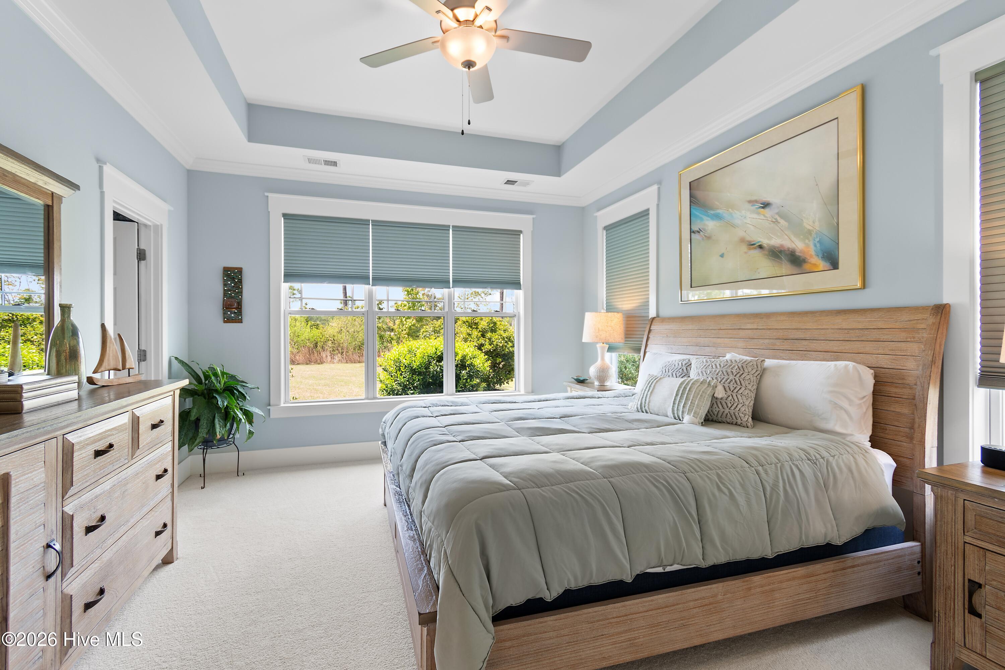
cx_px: 502
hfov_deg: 100.4
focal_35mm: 15
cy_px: 335
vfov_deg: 77.3
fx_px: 419
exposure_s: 1/6
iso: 100
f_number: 4.5
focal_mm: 10
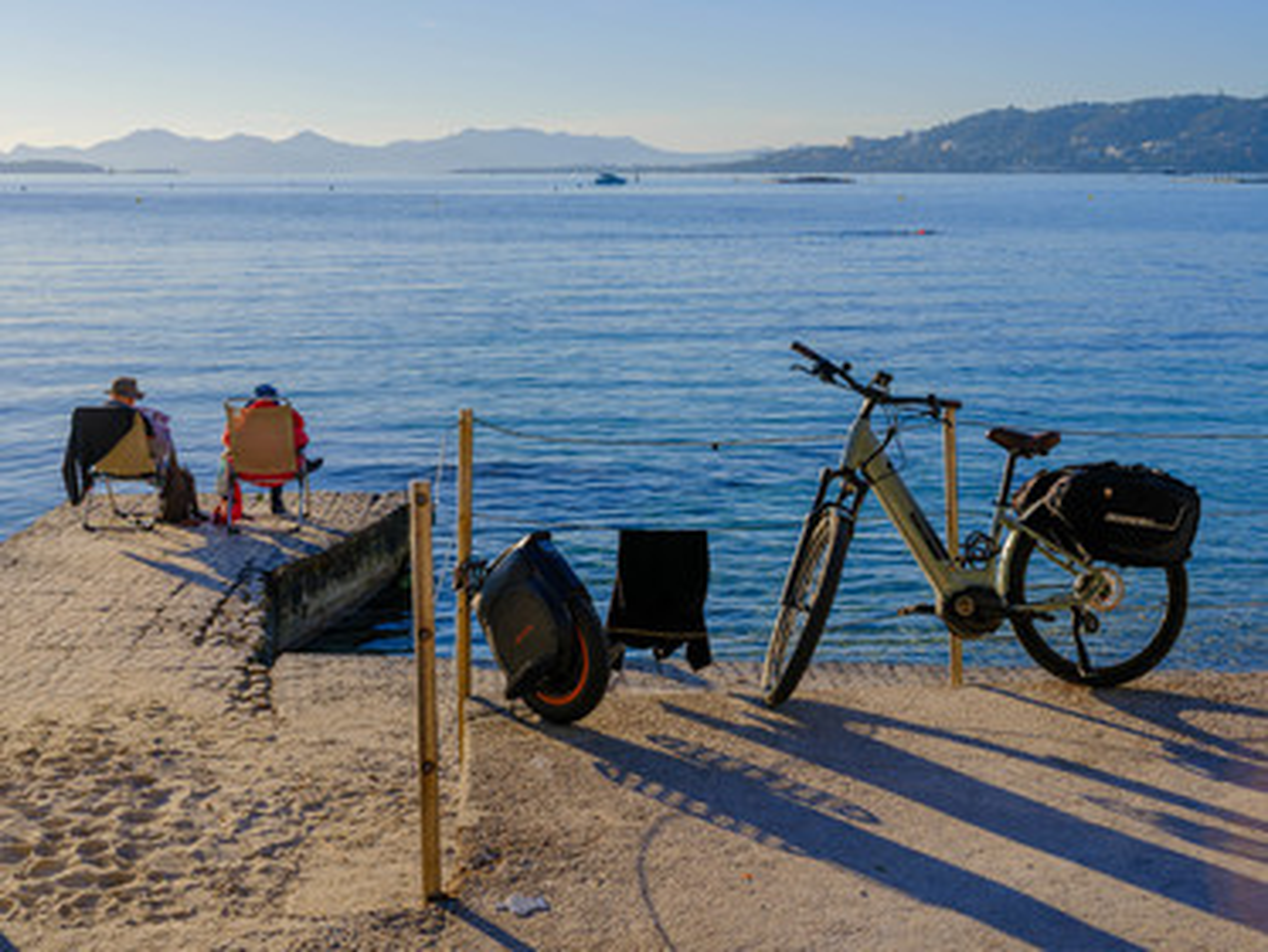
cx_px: 634
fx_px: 1612
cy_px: 476
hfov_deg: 42.9
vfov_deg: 32.9
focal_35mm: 44
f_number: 16
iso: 320
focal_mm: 55
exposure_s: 1/125
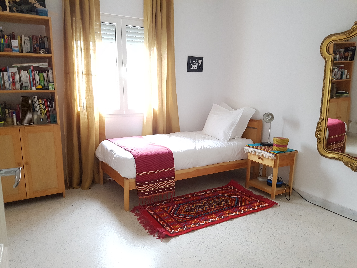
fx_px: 268
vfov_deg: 53.1
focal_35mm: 26
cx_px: 178
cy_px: 134
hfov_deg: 67.3
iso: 640
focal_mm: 4.2
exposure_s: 1/50
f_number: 1.7
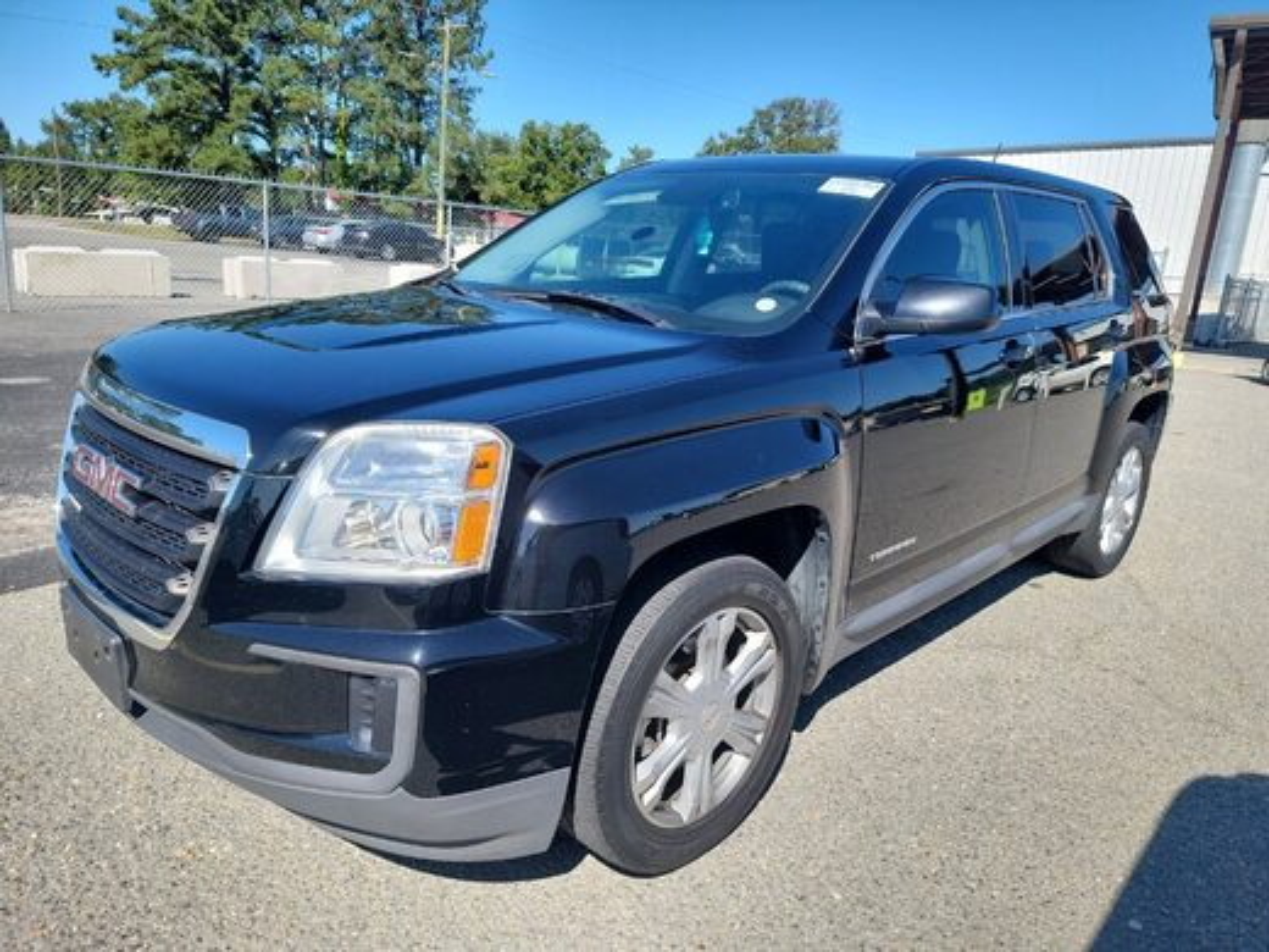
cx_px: 634
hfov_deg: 71.6
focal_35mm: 24
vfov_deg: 56.8
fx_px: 880
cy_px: 476
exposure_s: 1/570
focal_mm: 6.7
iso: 50
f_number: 1.8
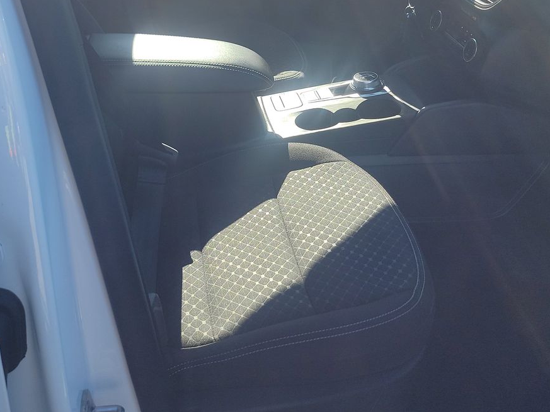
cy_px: 111
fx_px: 699
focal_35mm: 44
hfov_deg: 42.7
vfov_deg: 32.4
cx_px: 219
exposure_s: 1/199
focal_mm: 6.7
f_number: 1.8
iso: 50
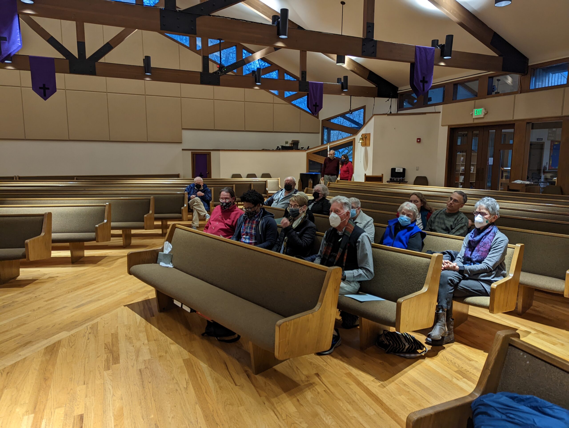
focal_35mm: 24
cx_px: 284
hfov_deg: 71.5
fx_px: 395
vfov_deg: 56.9
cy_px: 214
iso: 184
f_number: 1.85
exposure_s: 1/42.7
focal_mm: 6.81
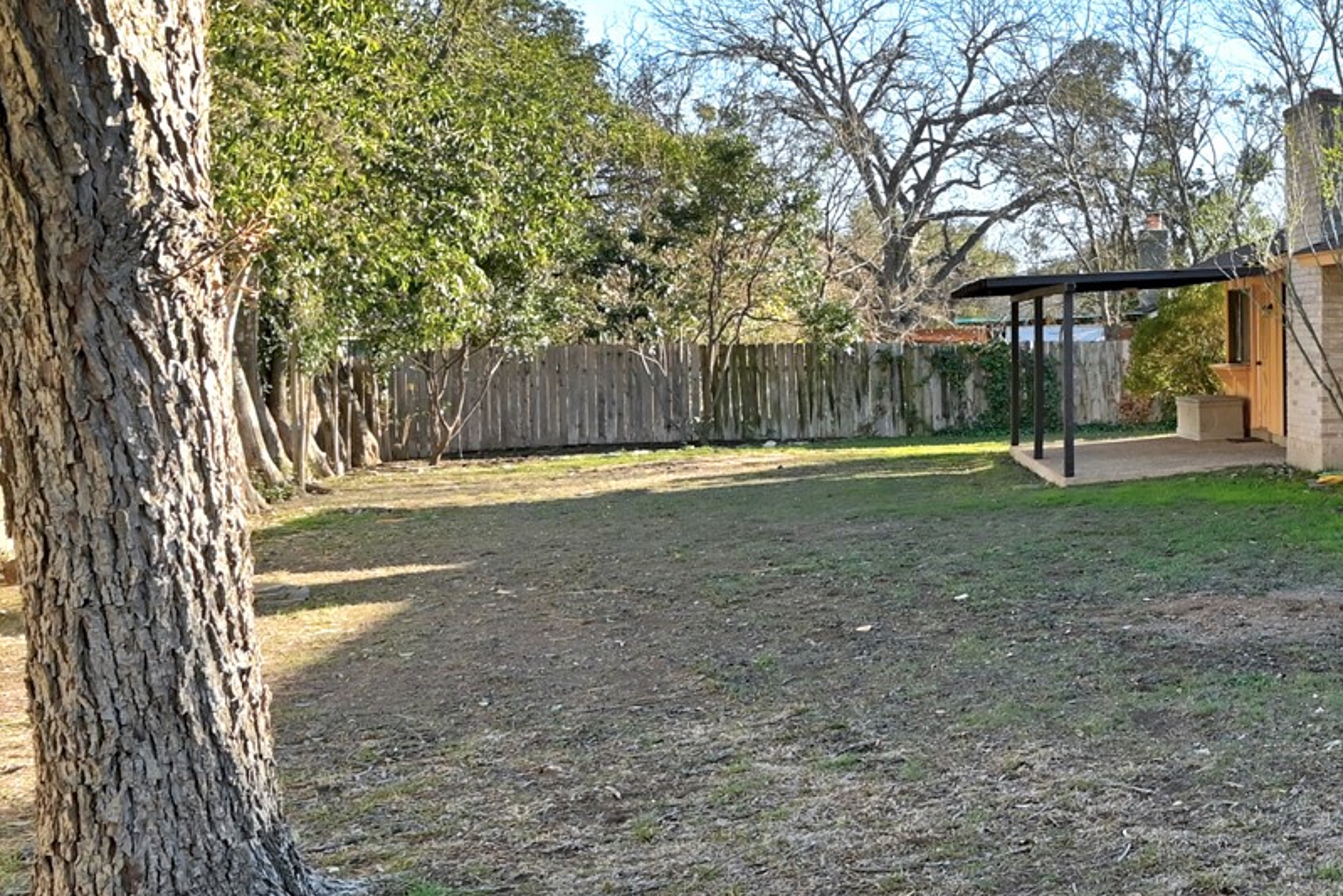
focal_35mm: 38
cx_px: 1671
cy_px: 370
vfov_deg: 35.0
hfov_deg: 36.7
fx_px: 1418
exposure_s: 1/80
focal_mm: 14
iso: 400
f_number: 10
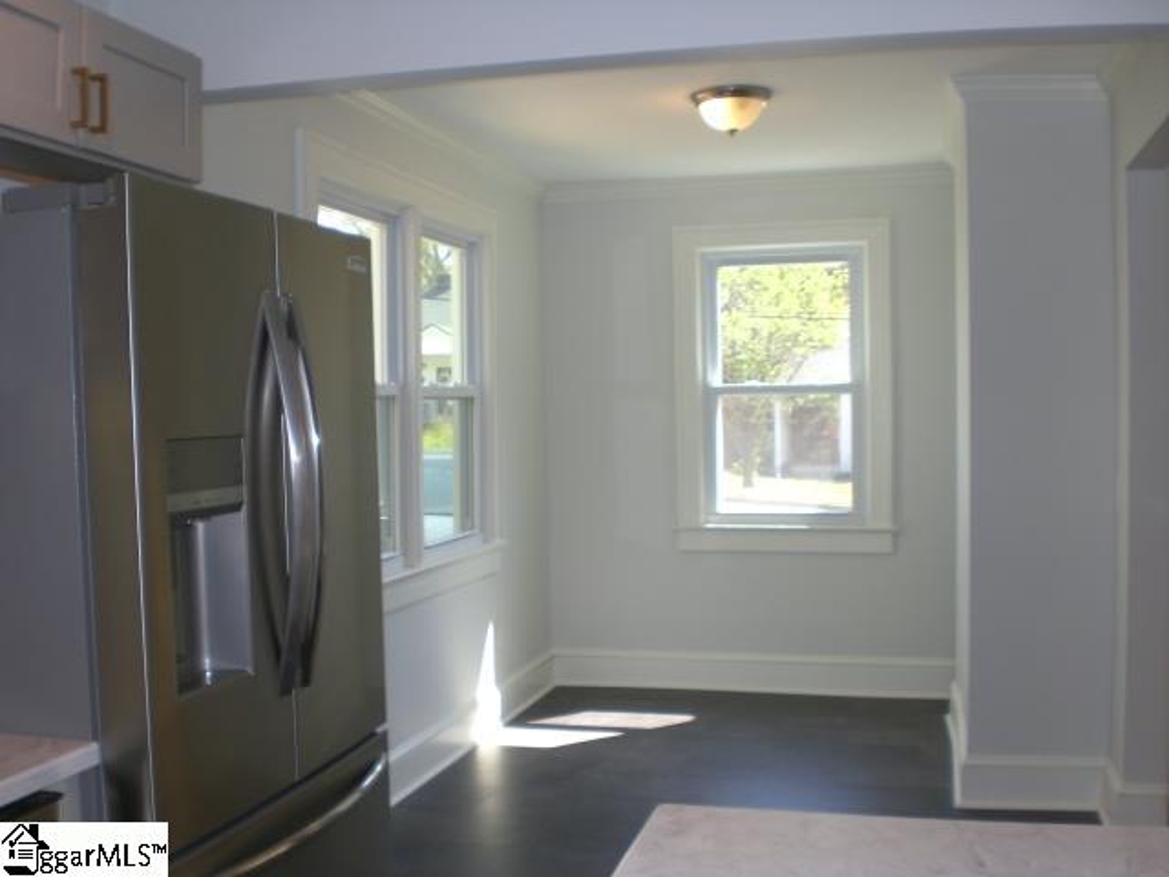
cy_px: 438
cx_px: 584
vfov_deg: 37.7
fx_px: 1283
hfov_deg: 49.0
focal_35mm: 38
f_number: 3.1
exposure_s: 1/100
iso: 100
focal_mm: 6.3
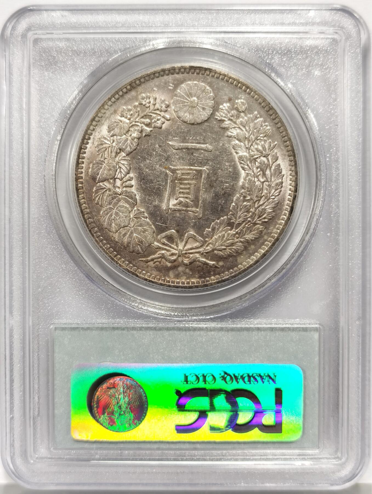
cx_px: 186
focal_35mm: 54
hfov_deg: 27.1
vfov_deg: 35.5
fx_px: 771
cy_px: 247
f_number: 16
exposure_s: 1/100
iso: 125
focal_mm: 5.56
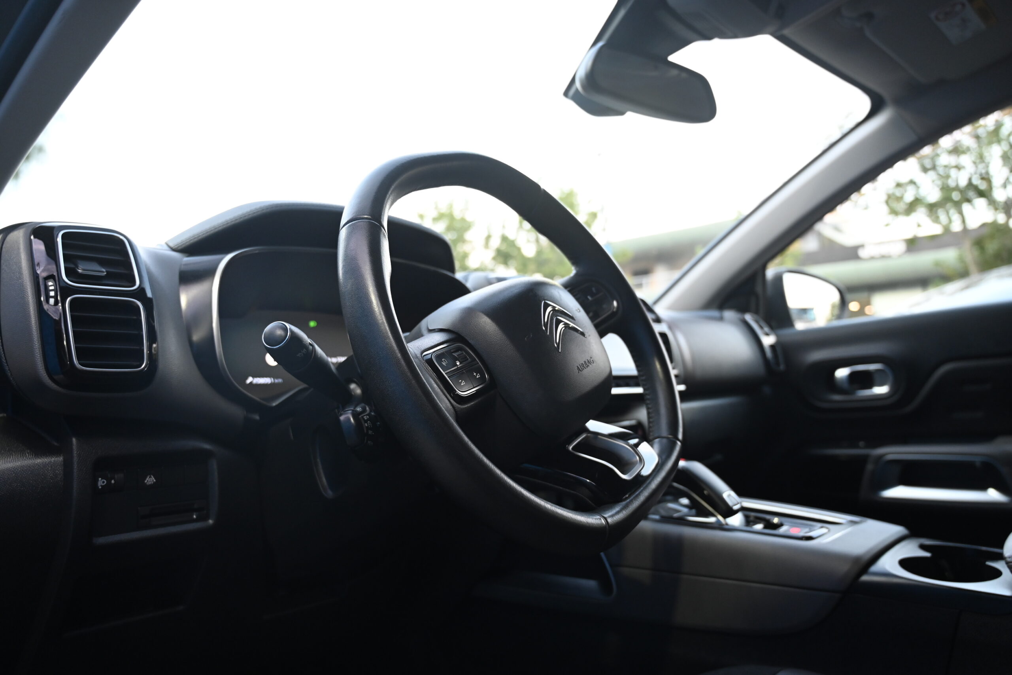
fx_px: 745
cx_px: 506
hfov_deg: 68.4
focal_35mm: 26
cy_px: 338
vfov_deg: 48.7
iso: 1800
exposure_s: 1/125
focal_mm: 26.5
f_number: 4
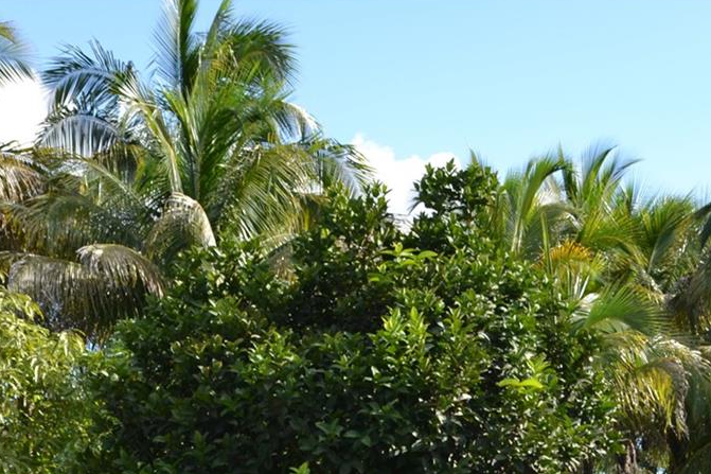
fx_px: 1836
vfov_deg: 14.3
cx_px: 183
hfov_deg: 21.7
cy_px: 558
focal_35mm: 93
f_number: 6.3
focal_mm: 26
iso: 100
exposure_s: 1/160
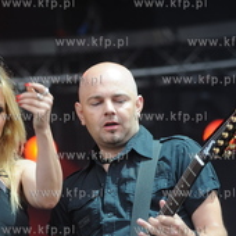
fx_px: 1851
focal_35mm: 240
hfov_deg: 7.3
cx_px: 8
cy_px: 174
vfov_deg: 7.3
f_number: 4
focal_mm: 120
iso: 400
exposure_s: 1/250
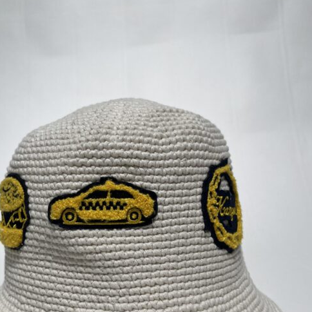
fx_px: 387
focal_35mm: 38
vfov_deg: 43.2
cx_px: 130
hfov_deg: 43.7
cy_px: 212
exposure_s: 1/727
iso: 50
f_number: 1.6
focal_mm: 5.1
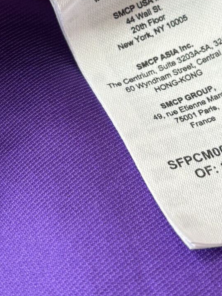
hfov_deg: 15.9
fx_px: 795
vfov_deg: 20.4
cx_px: 145
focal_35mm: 93
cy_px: -6
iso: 125
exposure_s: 1/67
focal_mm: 5.96
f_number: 1.6
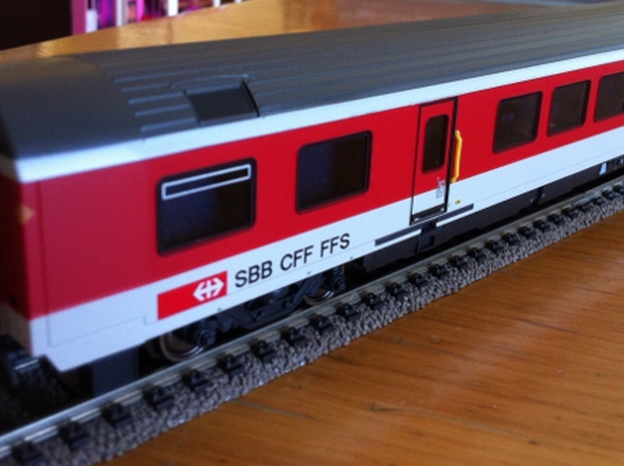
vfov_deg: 29.5
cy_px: 182
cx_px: 382
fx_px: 882
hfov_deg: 38.8
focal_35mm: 49
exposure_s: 1/15
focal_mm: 3.85
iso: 160
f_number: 2.8
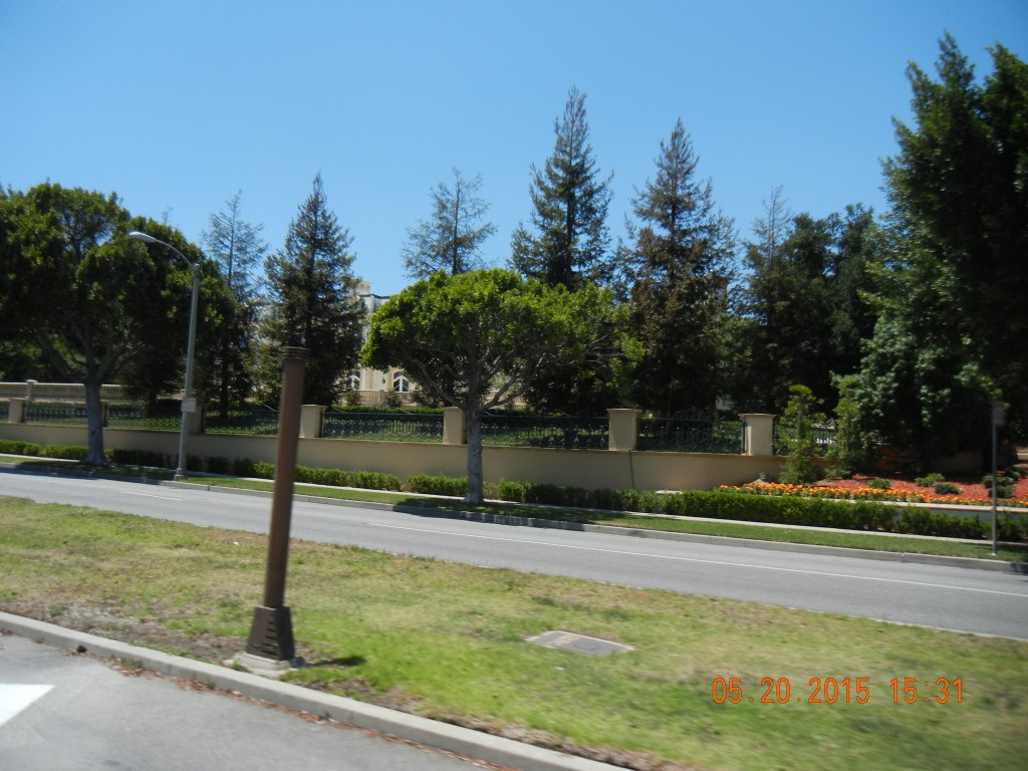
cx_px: 514
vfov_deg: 46.8
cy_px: 386
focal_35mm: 30
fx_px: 891
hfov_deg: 60.0
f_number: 7
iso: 160
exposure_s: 1/400
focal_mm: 5.4
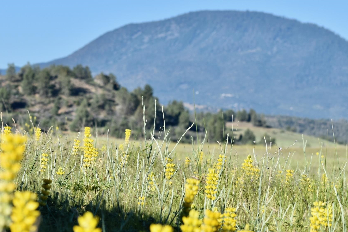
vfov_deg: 6.7
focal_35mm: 205
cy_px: 130
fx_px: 1983
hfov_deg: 10.0
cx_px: 108
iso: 160
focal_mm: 92
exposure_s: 1/500
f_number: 8
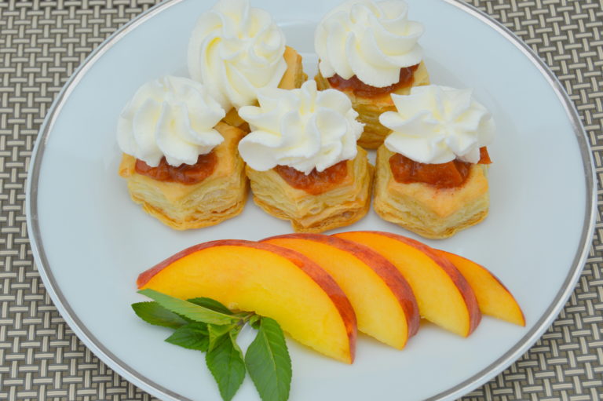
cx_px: 302
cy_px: 200
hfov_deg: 24.6
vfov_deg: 16.5
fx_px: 1381
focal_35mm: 82
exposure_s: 1/320
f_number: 9
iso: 100
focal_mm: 55
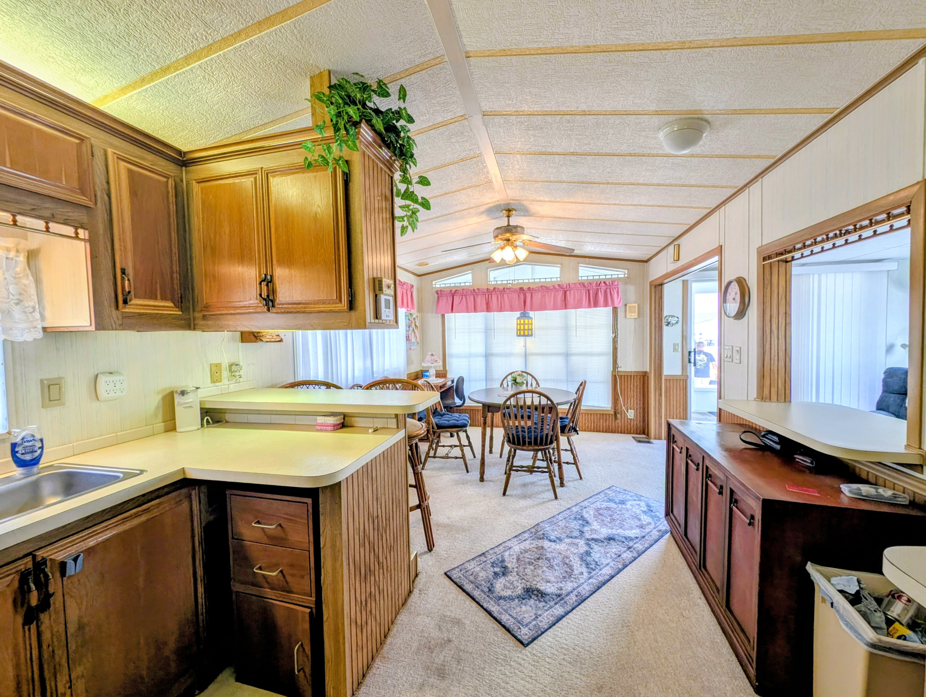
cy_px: 348
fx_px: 321
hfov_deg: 110.5
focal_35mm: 12
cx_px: 463
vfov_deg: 94.6
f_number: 1.95
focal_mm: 2.23
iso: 77
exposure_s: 1/120
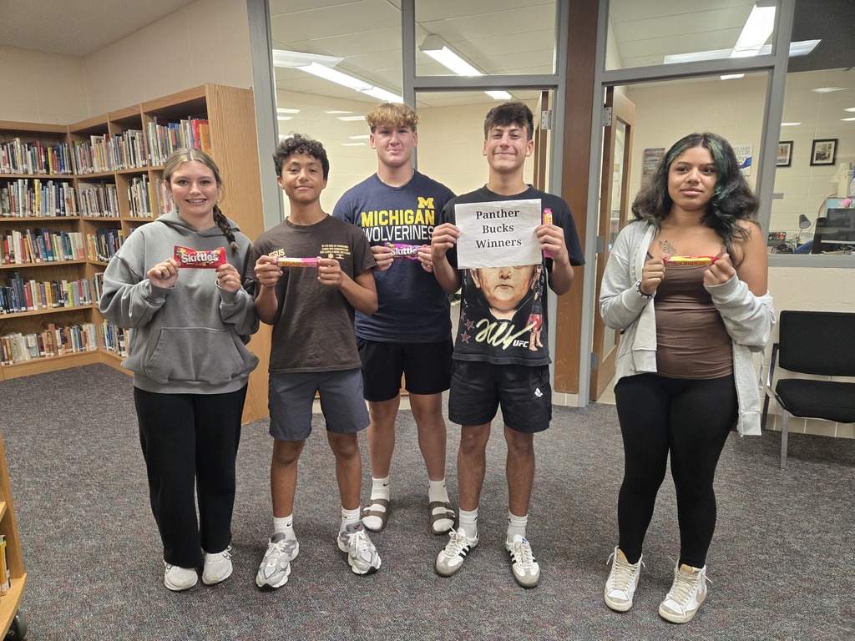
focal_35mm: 23
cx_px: 428
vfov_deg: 58.9
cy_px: 320
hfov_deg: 73.9
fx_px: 568
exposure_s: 1/120
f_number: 1.8
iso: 400
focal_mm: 5.4
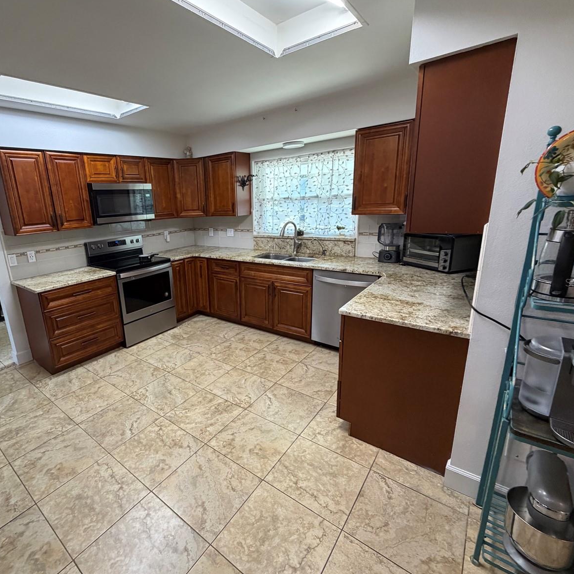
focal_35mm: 17
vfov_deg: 84.0
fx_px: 319
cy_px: 282
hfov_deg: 82.5
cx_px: 218
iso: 320
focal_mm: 2.22
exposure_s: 1/120
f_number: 2.2
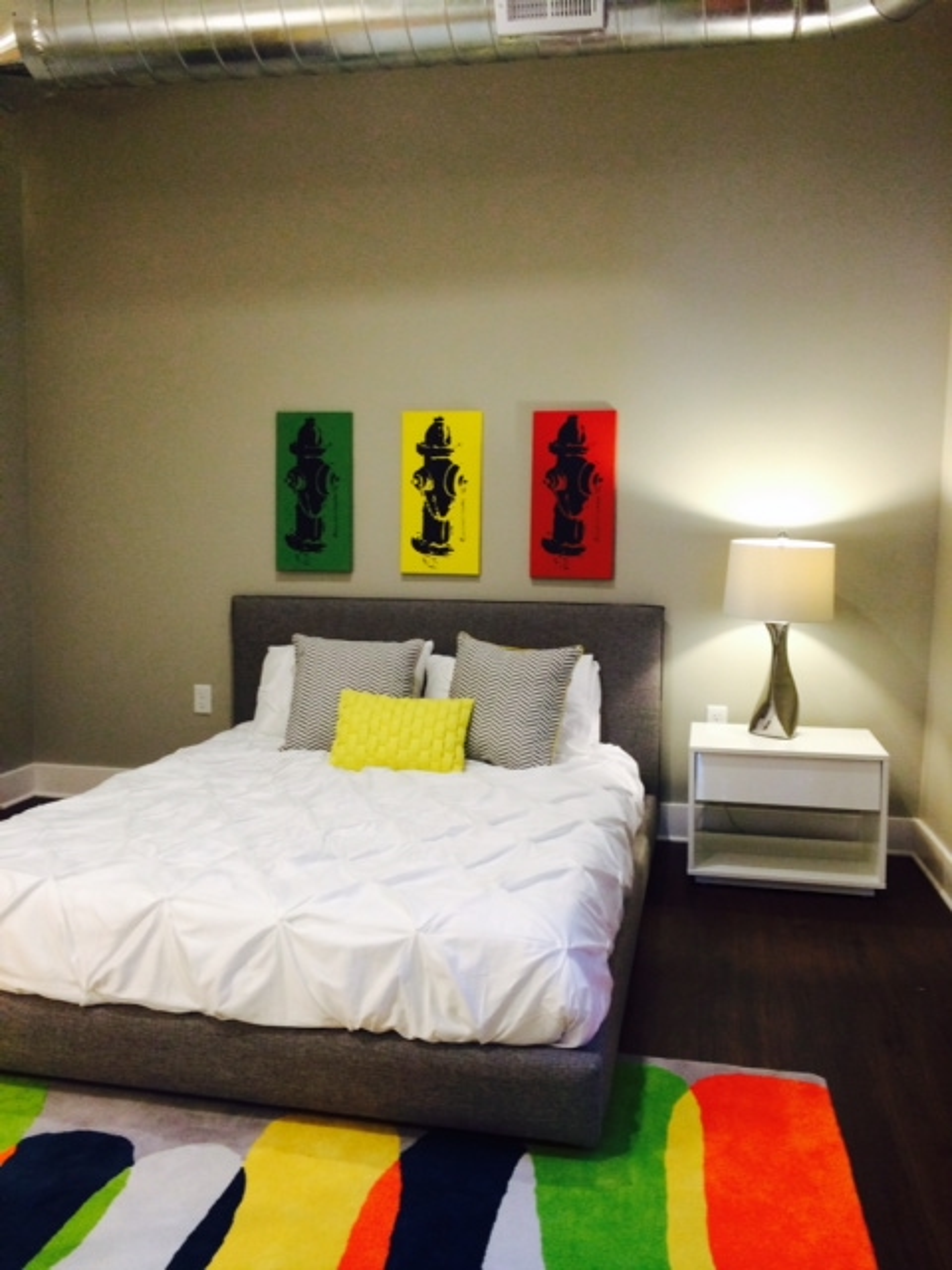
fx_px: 1100
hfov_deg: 46.8
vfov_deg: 60.0
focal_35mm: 30
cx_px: 476
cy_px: 635
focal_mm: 4.12
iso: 160
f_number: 2.2
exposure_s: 1/30
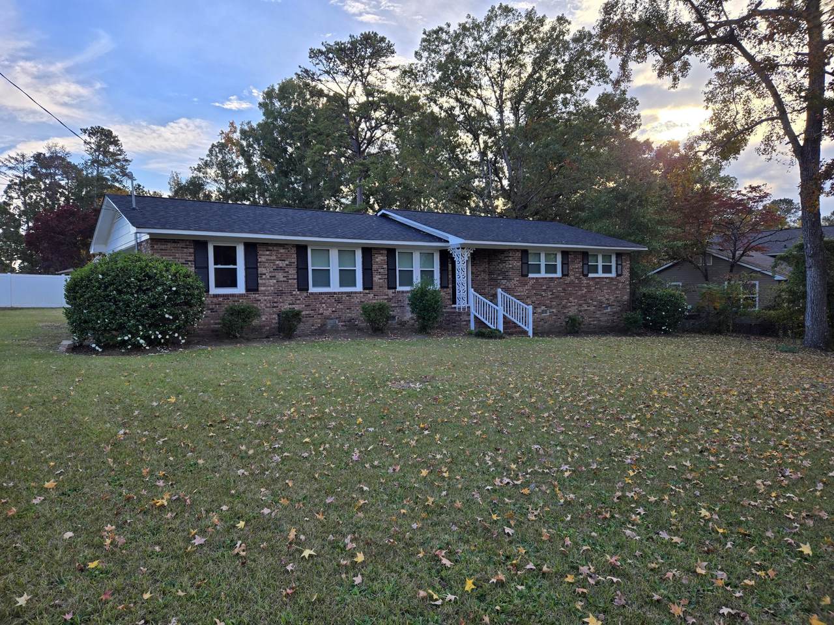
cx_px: 417
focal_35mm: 23
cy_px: 312
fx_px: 554
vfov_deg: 58.9
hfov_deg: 73.9
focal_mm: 5.4
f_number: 1.8
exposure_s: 1/497
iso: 25
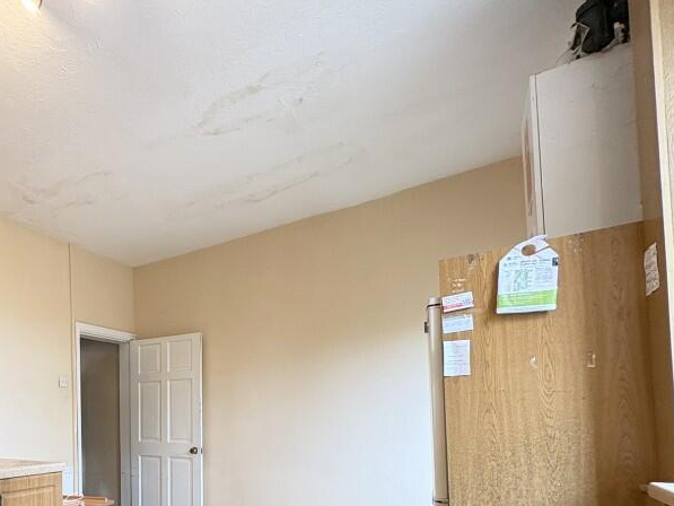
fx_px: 467
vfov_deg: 53.0
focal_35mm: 24
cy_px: 408
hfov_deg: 63.2
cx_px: 104
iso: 250
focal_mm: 2.22
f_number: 2.2
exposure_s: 1/64
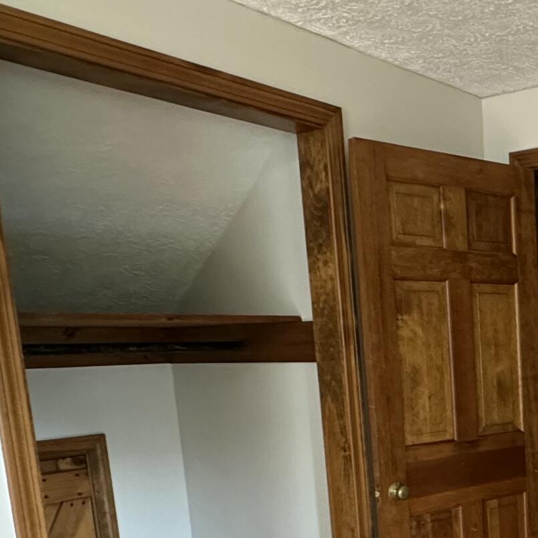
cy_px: 491
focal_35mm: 46
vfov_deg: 34.6
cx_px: 563
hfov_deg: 33.1
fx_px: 809
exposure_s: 1/60
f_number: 2.2
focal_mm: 2.22
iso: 800
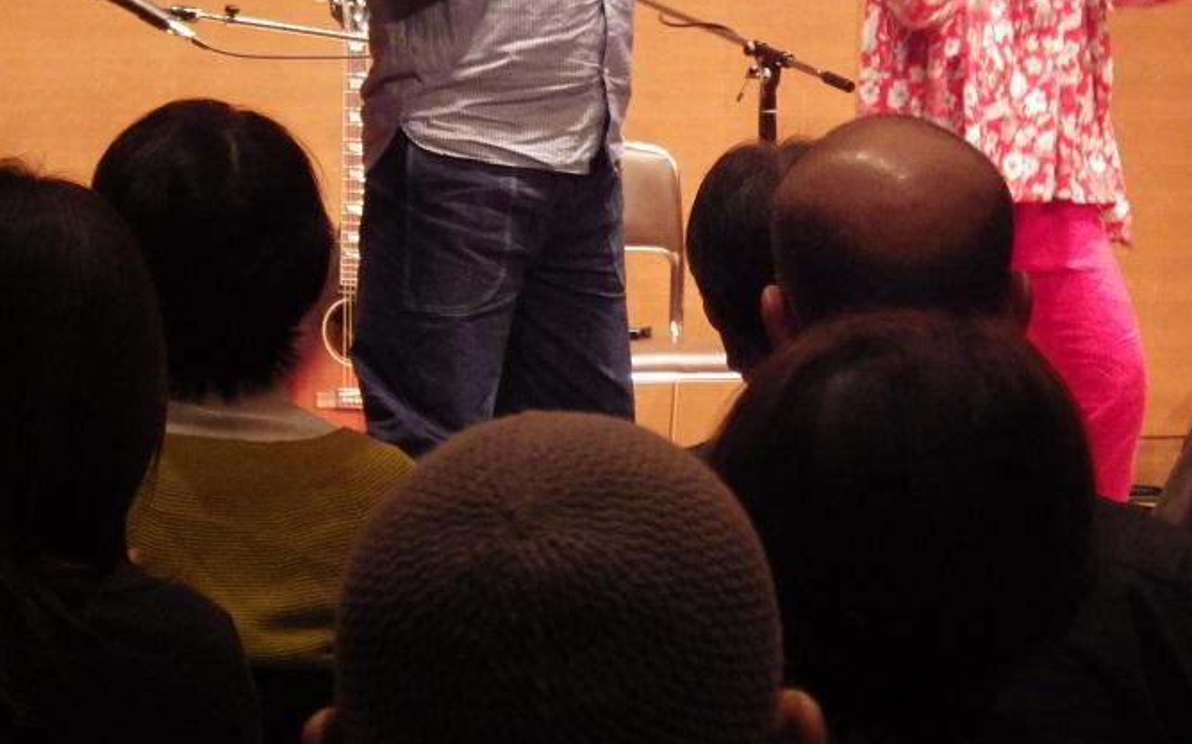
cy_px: 134
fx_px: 7989
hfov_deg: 8.5
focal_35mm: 246
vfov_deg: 5.3
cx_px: 833
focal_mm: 27.8
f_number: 5.2
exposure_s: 1/45
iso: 800
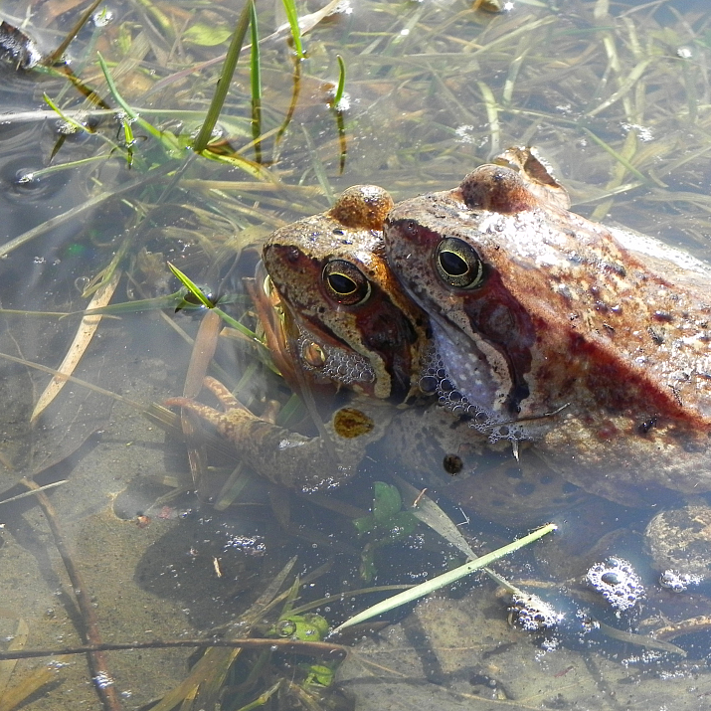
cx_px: 506
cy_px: 369
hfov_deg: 18.2
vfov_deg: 18.3
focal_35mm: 95
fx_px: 2208
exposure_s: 1/285
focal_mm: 13.4
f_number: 6.3
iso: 160
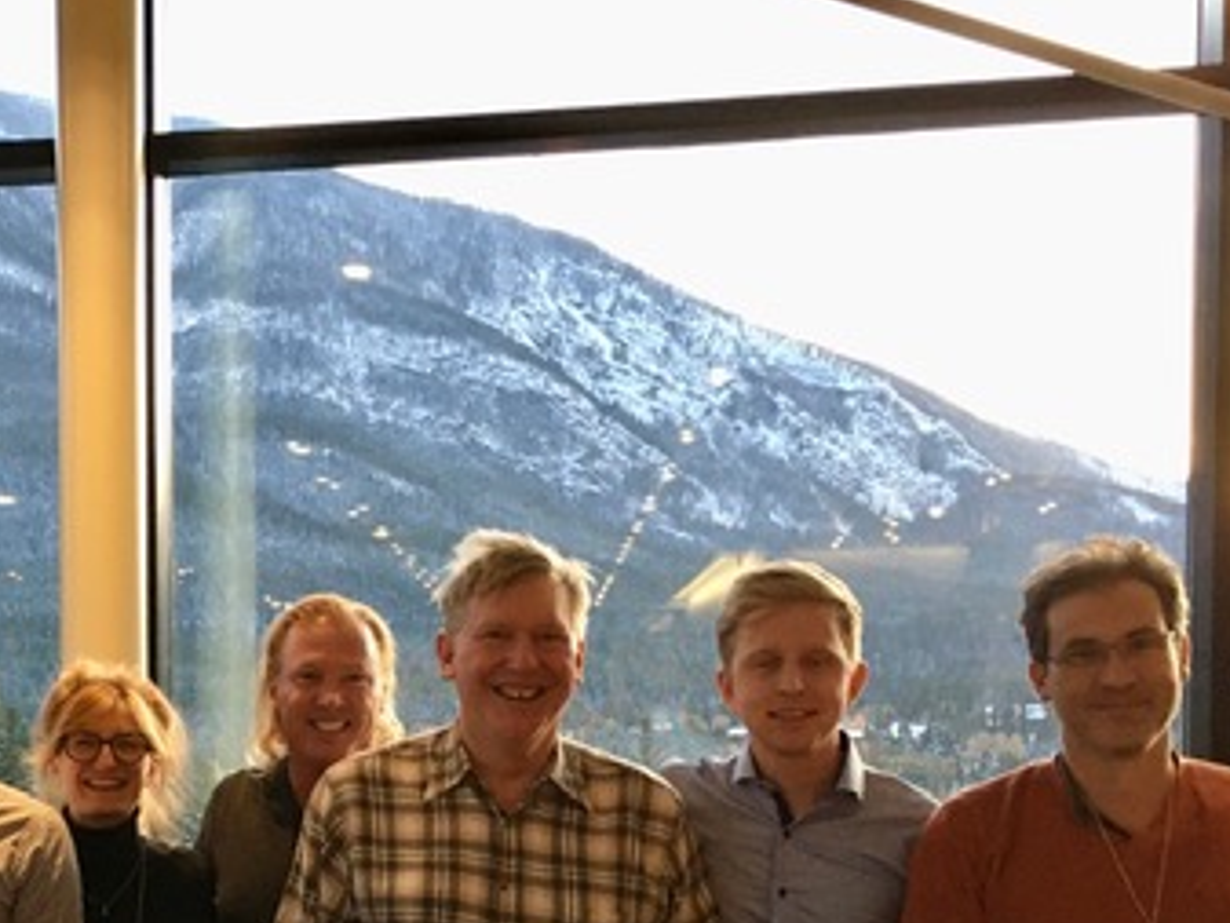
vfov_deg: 25.9
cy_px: 795
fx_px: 1955
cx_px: 197
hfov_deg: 33.6
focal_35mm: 55
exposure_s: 1/30
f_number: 2.2
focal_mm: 4.15
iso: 125
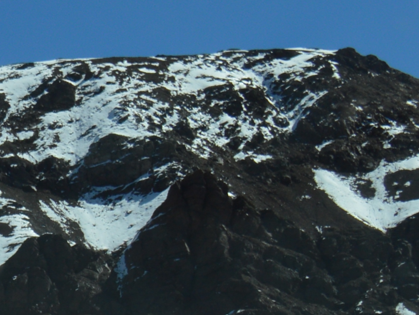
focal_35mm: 240
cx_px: -818
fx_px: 2906
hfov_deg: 7.3
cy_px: 570
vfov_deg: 6.1
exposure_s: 1/320
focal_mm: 28
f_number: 9
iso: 100
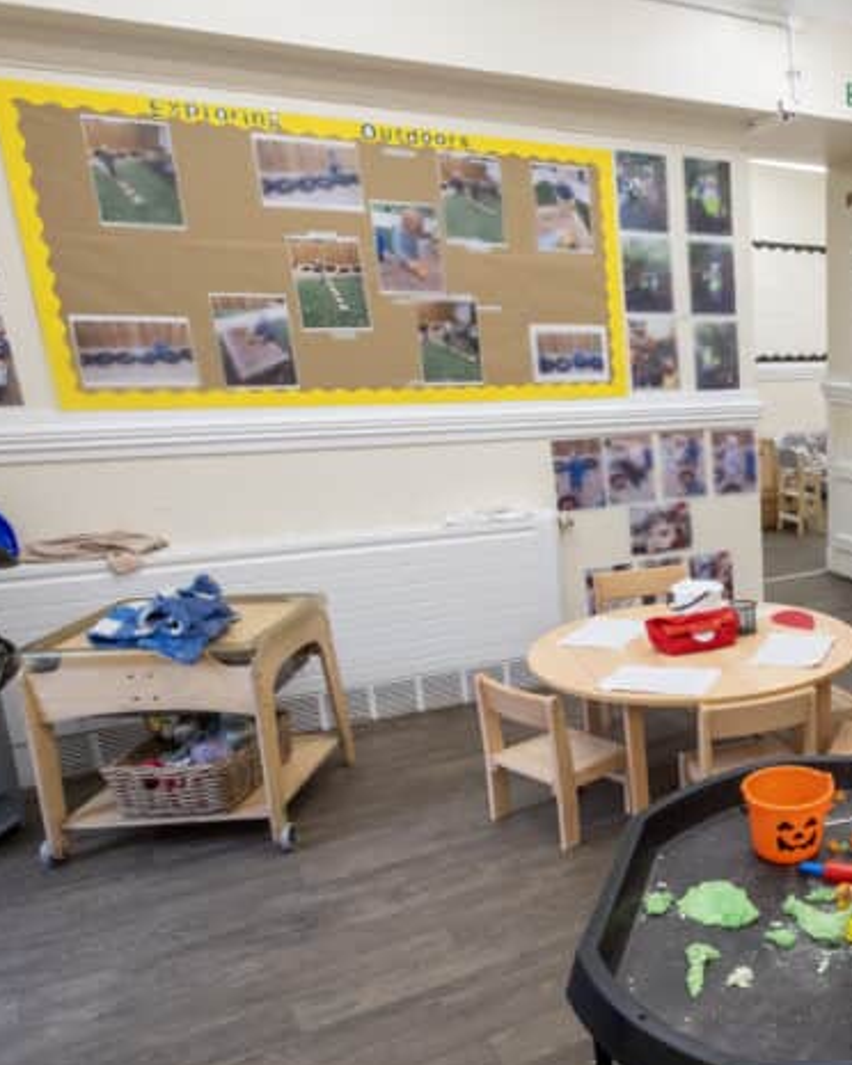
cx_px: 905
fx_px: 977
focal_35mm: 31
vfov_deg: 56.4
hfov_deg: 39.7
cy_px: 670
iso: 125
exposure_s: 1/2
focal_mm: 10
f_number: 10
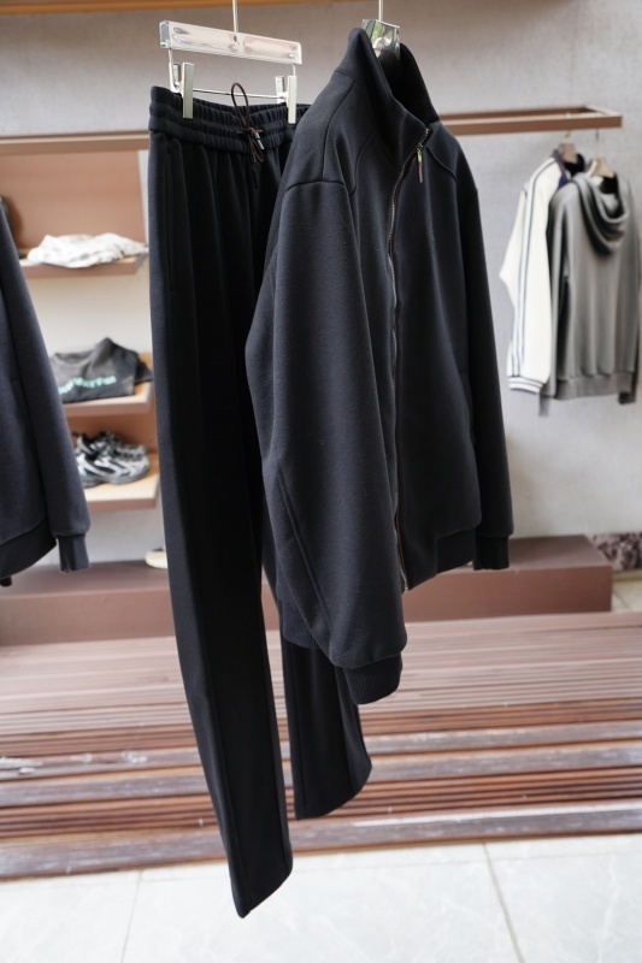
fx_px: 1084
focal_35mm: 40
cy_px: 482
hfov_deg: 33.0
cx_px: 321
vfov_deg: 47.9
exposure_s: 1/125
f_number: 4
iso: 250
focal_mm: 27
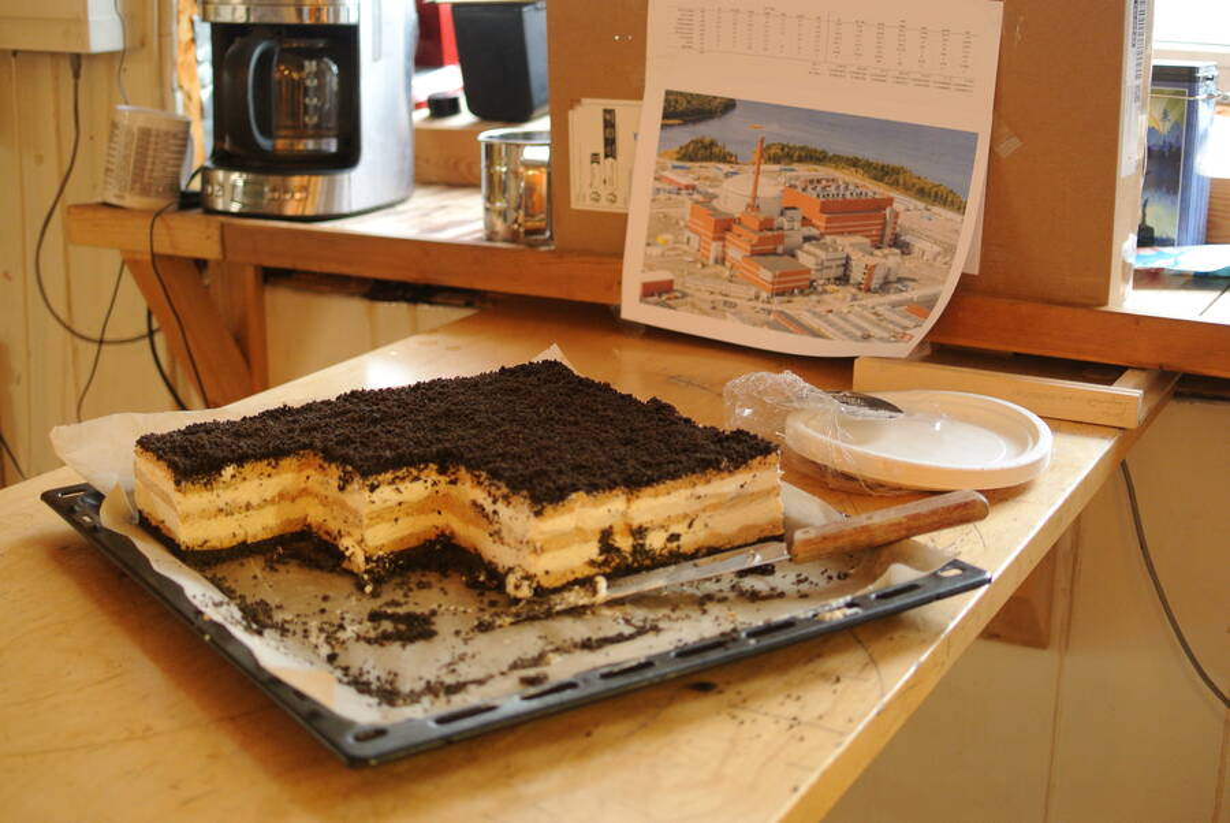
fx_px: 1676
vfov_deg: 27.6
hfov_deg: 40.3
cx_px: 615
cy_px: 412
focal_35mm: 49
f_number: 1.8
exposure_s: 1/50
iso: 400
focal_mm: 18.5
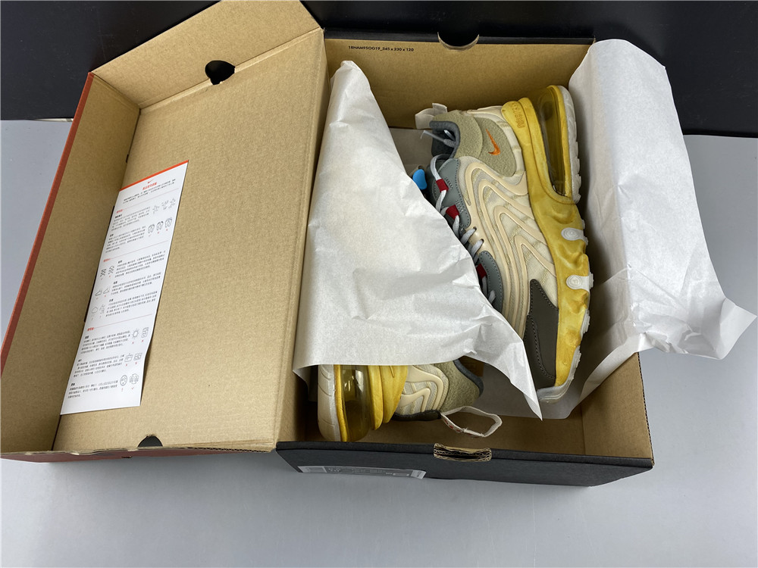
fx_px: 569
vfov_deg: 53.1
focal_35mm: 26
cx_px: 379
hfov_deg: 67.3
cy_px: 284
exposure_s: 1/100
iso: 50
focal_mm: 4.25
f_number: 1.8
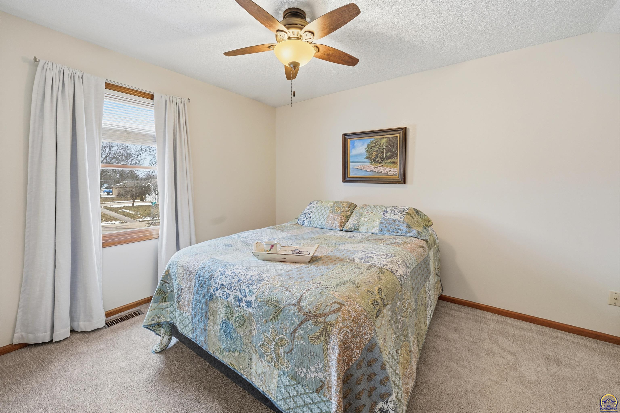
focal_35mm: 12
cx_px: 310
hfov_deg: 112.6
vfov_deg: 90.0
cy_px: 206
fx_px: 207
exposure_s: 1/20
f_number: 8
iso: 100
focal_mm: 12
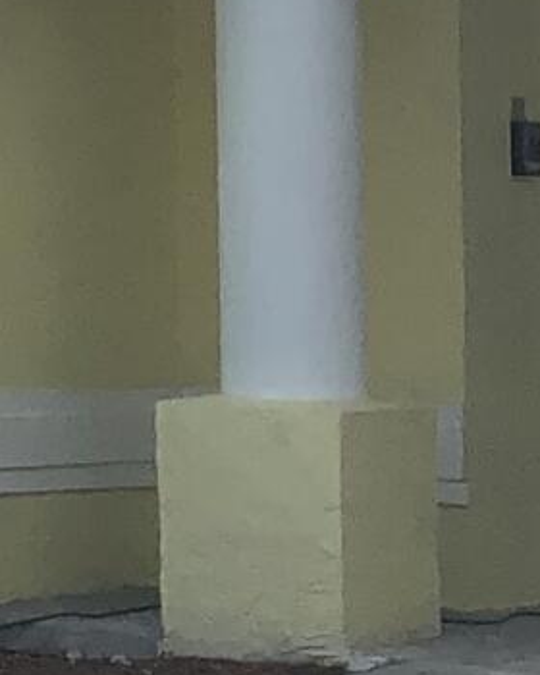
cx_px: -795
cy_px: -633
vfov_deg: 7.9
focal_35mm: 234
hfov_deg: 6.3
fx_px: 4675
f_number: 1.8
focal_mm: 4
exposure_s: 1/1845
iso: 20
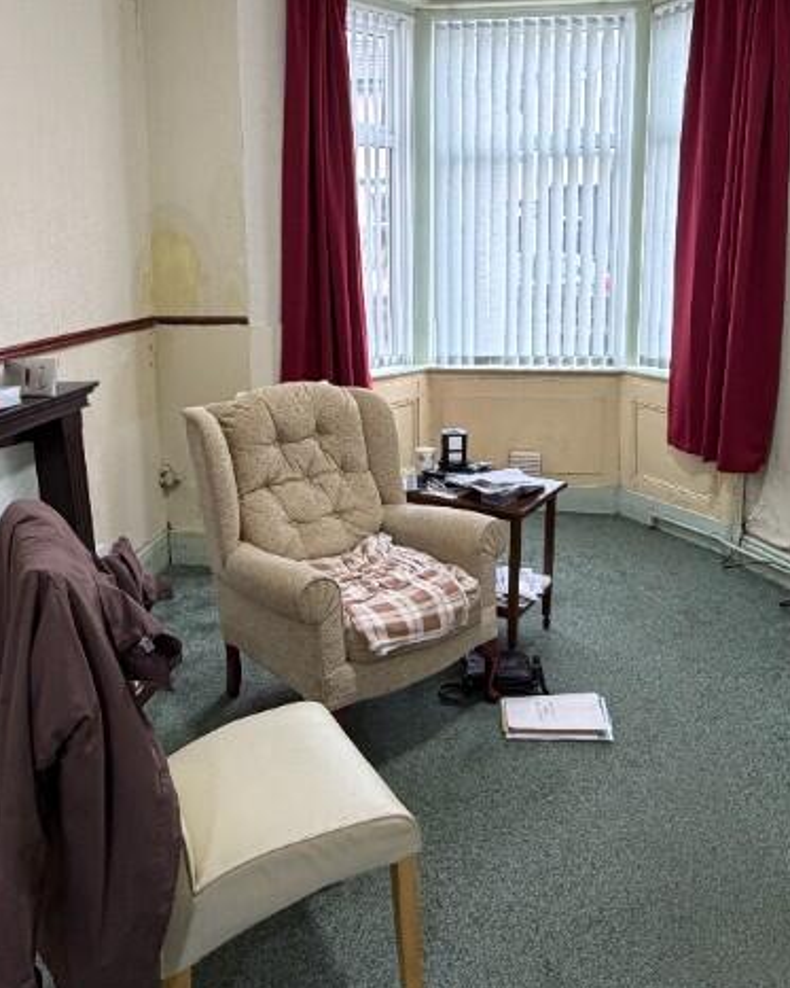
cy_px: 403
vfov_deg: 58.4
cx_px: 424
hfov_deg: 48.5
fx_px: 876
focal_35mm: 30
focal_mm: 2.22
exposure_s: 1/114
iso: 320
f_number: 2.2
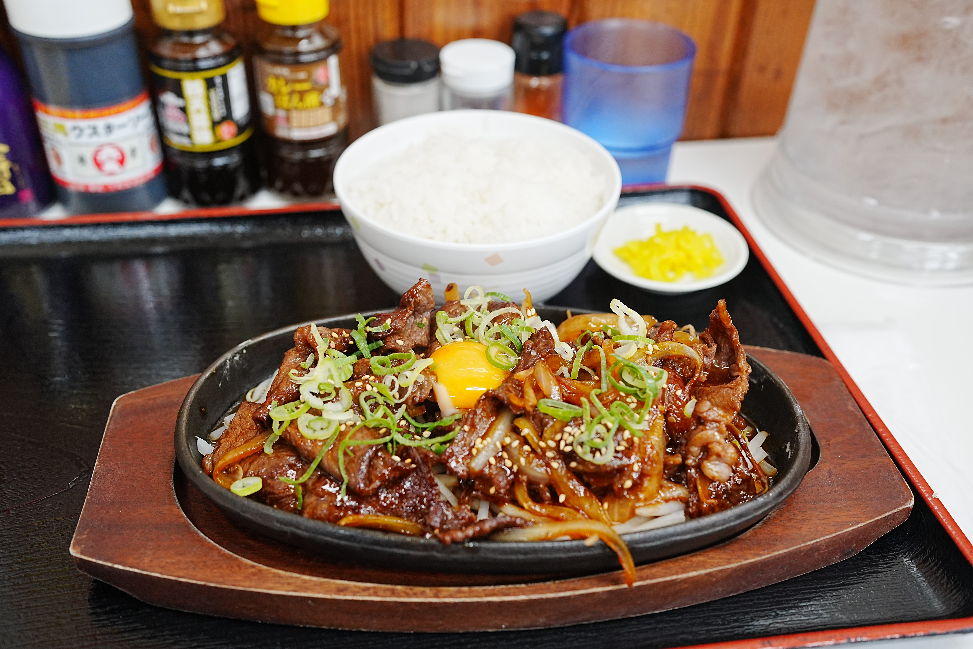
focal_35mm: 35
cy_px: 324
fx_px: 946
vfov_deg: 37.9
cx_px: 486
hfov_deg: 54.4
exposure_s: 1/80
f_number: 4
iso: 1000
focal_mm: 35
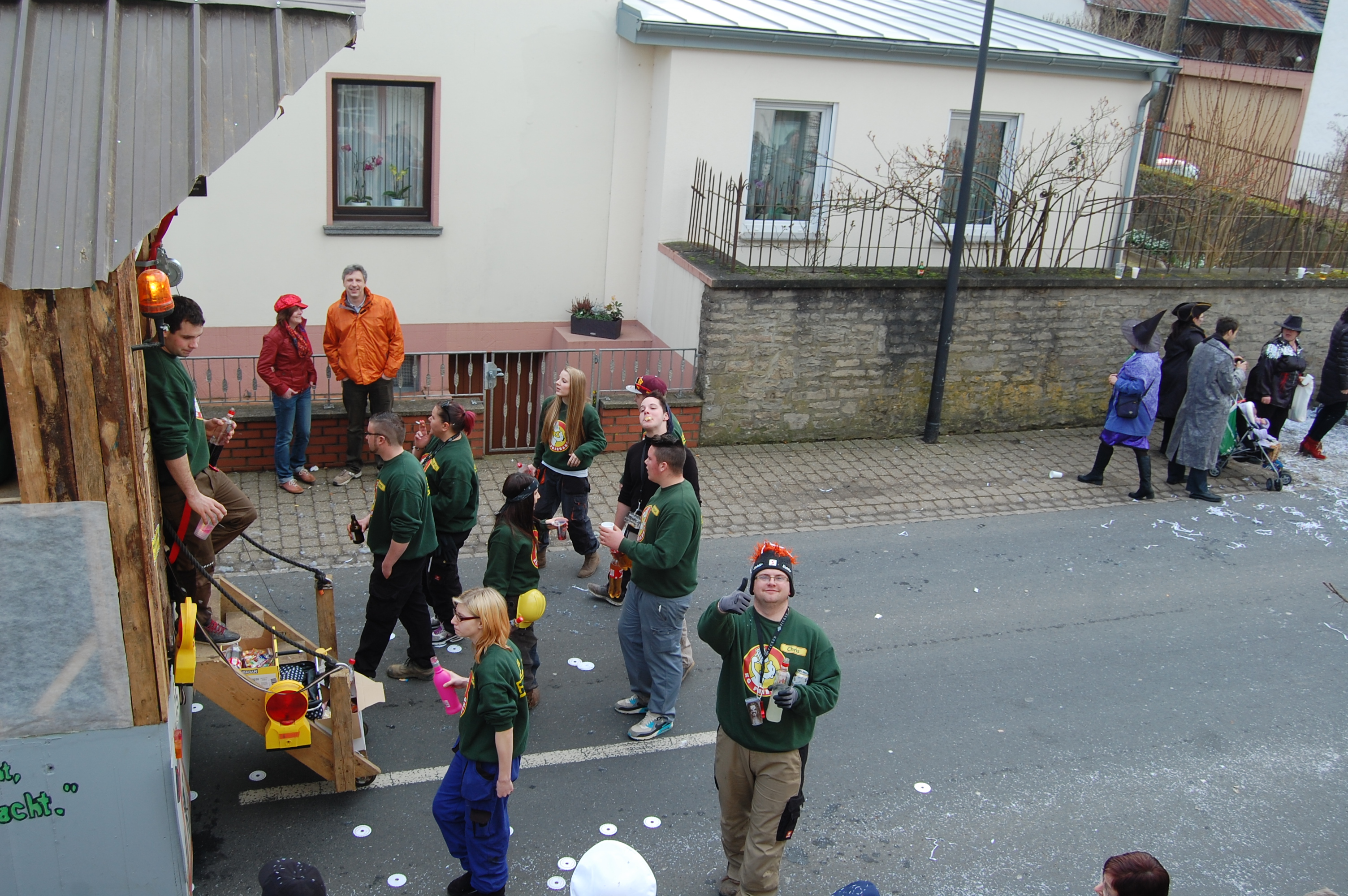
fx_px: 1235
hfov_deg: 57.3
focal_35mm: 33
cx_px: 674
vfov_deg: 39.9
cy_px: 448
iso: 200
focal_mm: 22
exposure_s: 1/125
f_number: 5.6
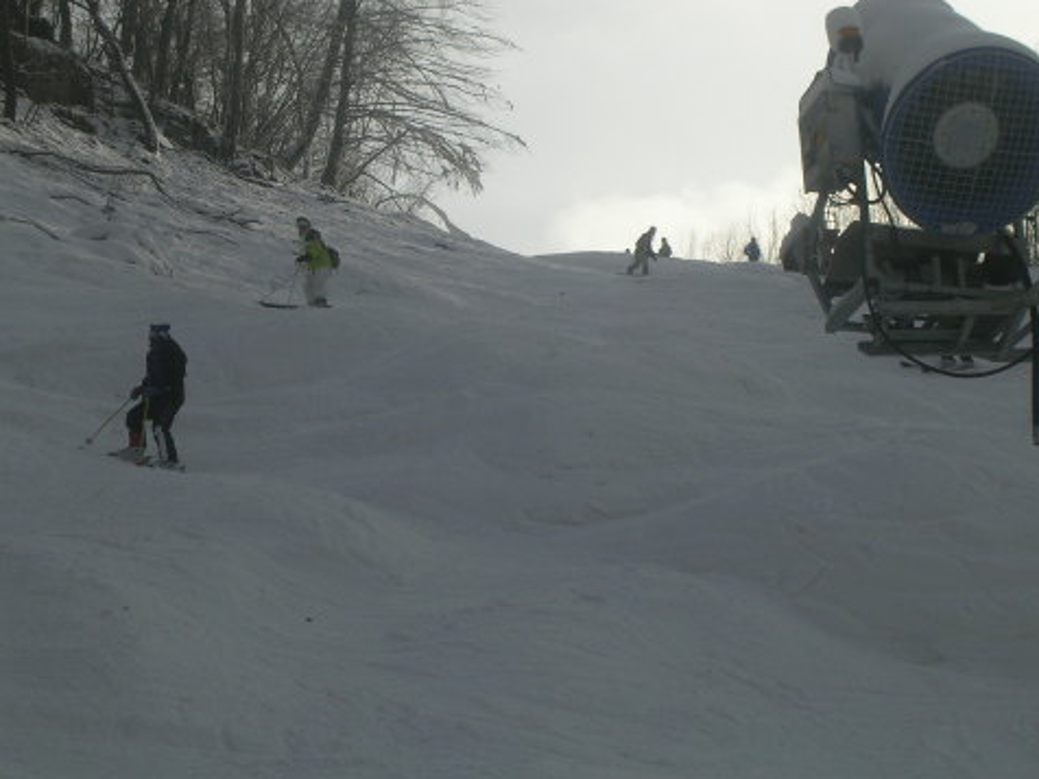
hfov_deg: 17.0
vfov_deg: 12.8
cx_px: 520
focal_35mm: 116
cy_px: 388
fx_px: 3482
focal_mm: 17.4
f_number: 4.9
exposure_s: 1/874
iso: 50
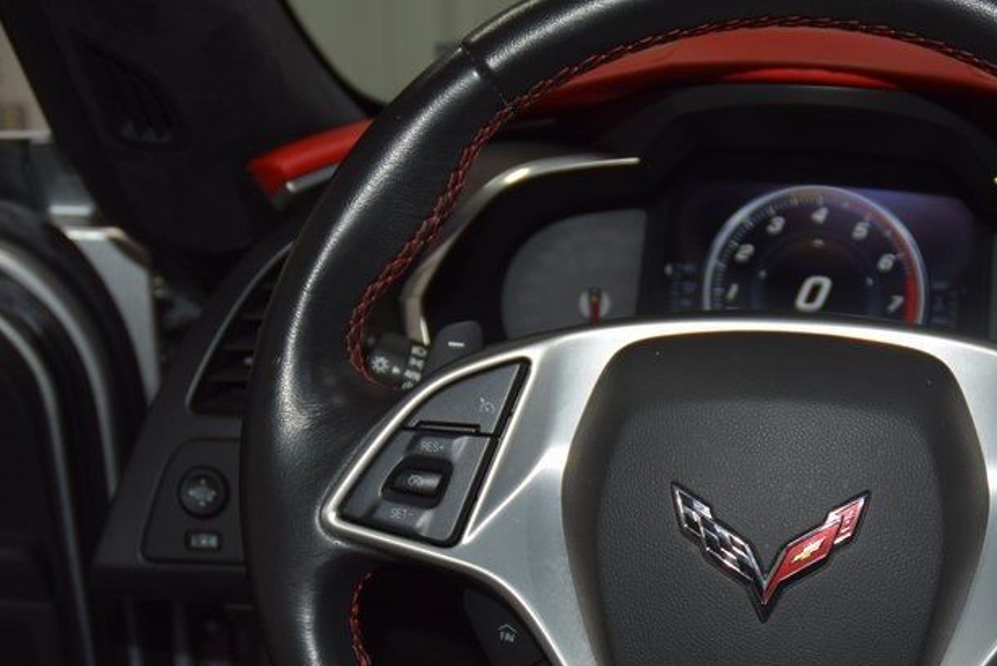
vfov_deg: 29.5
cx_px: 729
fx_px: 1247
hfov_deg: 42.4
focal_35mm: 45
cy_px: 477
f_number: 3.5
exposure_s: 1/125
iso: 400
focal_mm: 18
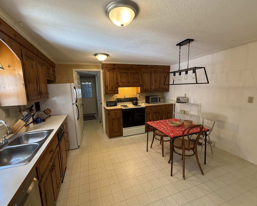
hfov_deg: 96.7
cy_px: 104
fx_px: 114
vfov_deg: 84.0
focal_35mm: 15
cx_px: 123
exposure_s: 1/60
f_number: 2.2
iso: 400
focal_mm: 2.22
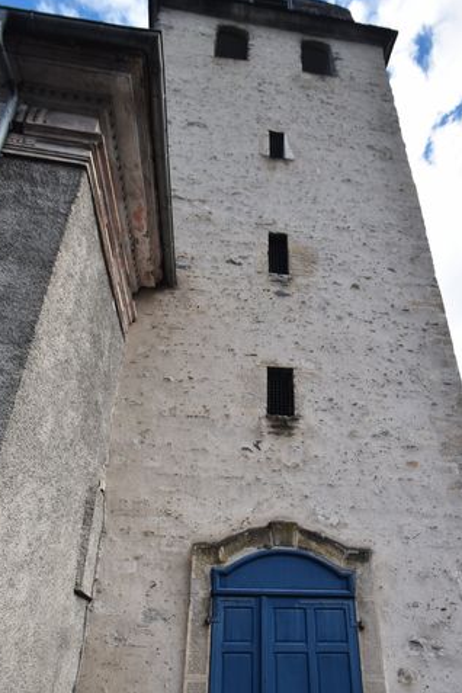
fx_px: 423
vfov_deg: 76.2
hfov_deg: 56.9
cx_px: 271
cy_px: 459
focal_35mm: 22
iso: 200
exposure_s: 1/250
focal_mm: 10
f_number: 8
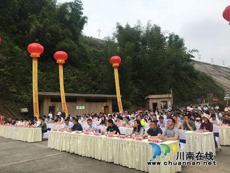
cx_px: 115
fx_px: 193
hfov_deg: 61.7
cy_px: 86
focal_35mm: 29
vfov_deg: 48.2
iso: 25
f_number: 2.2
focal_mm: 4.15
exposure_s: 1/1099
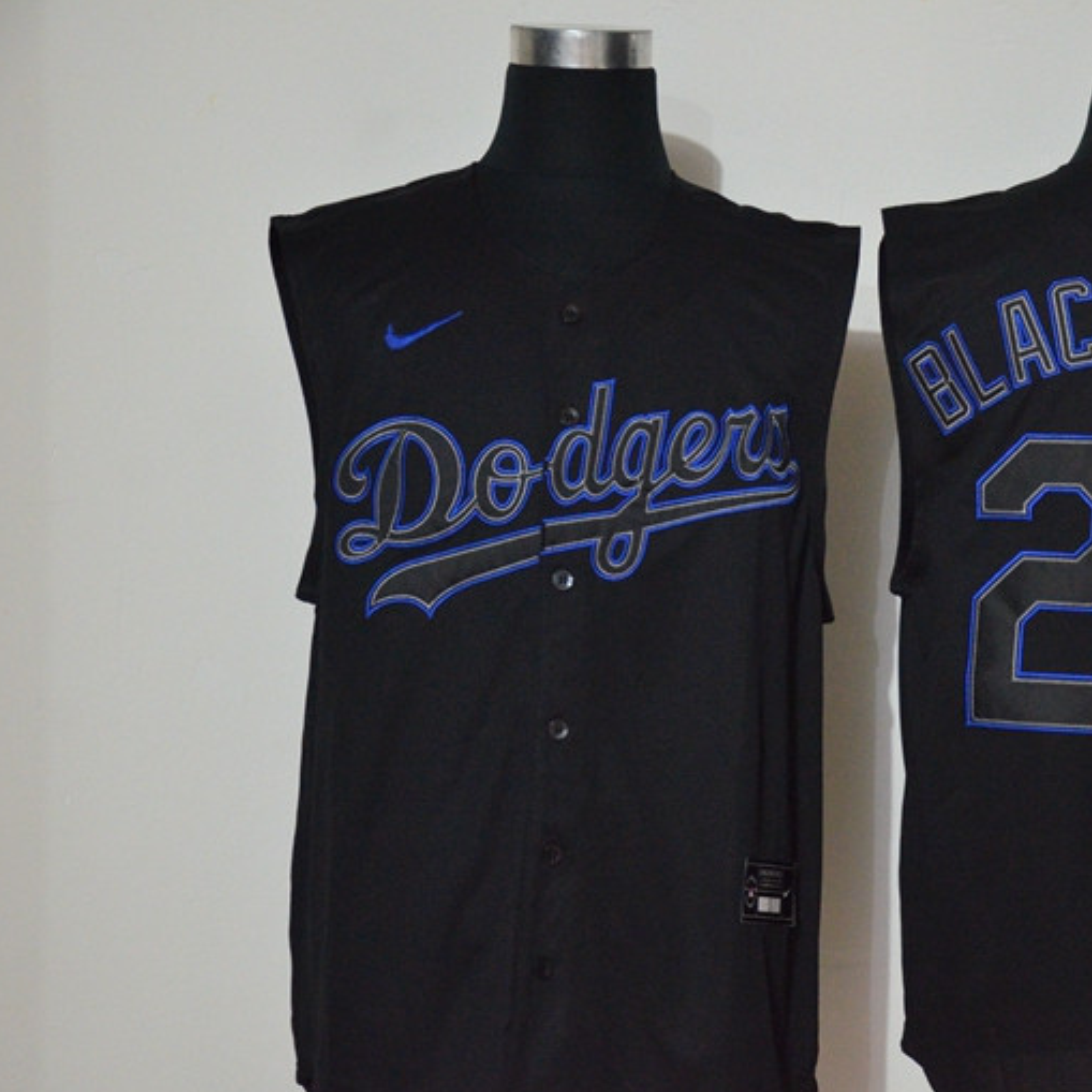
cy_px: 566
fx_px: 3569
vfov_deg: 17.4
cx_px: 835
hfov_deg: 17.3
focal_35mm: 100
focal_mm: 50
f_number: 4.8
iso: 4000
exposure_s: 1/15
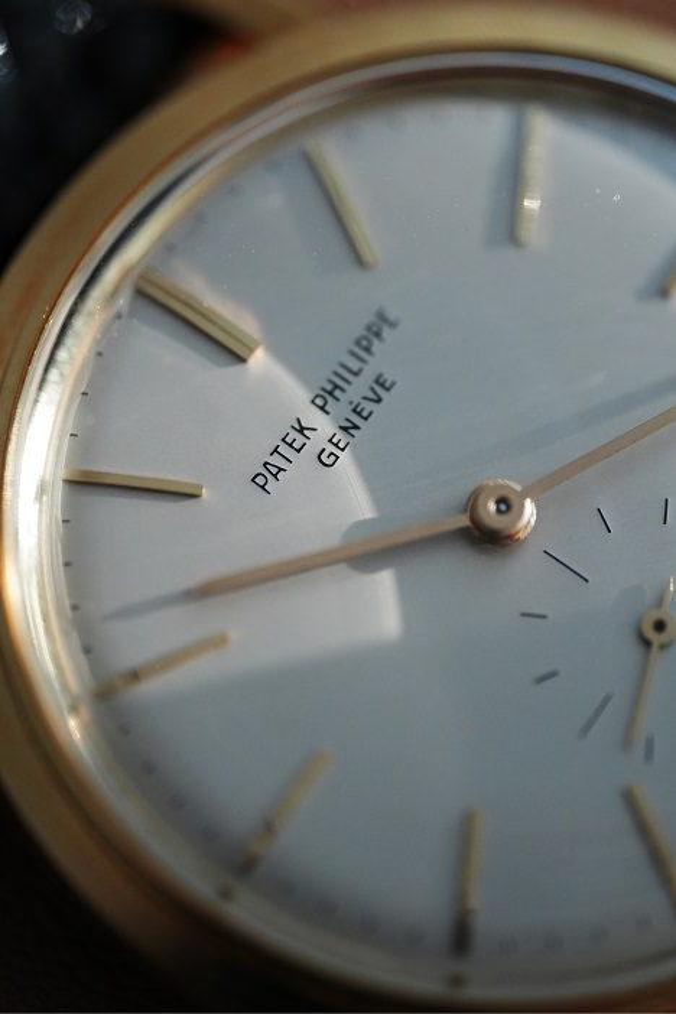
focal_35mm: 105
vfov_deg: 19.5
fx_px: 2957
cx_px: 338
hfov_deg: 13.0
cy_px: 507
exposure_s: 1/250
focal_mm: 105
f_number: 2.8
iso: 3200
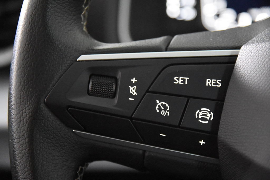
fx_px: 788
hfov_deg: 19.5
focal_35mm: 105
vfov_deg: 13.0
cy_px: 90
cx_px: 135
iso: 12800
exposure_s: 1/80
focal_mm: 70
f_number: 4
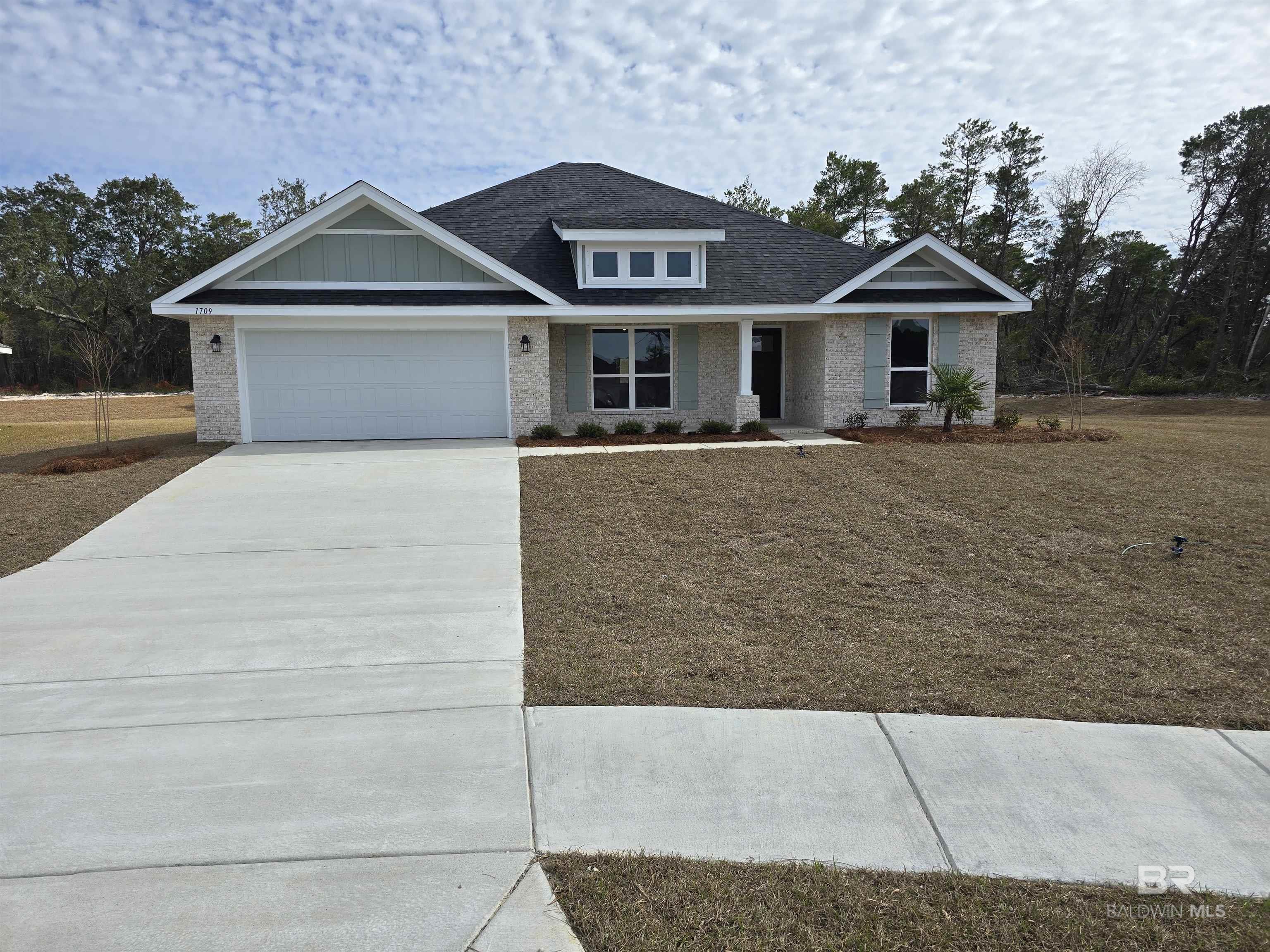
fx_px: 844
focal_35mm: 23
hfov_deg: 73.9
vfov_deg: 58.9
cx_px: 635
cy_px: 476
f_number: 1.7
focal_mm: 6.3
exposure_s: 1/1145
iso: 12
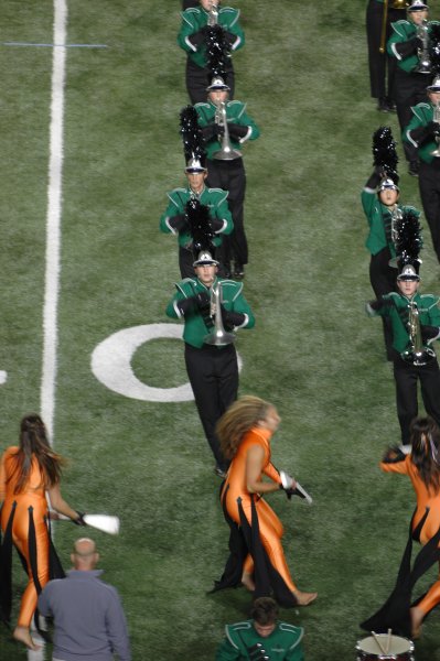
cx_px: 220
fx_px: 5509
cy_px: 330
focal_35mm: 300
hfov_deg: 4.6
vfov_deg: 6.9
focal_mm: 200
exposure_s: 1/60
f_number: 2.8
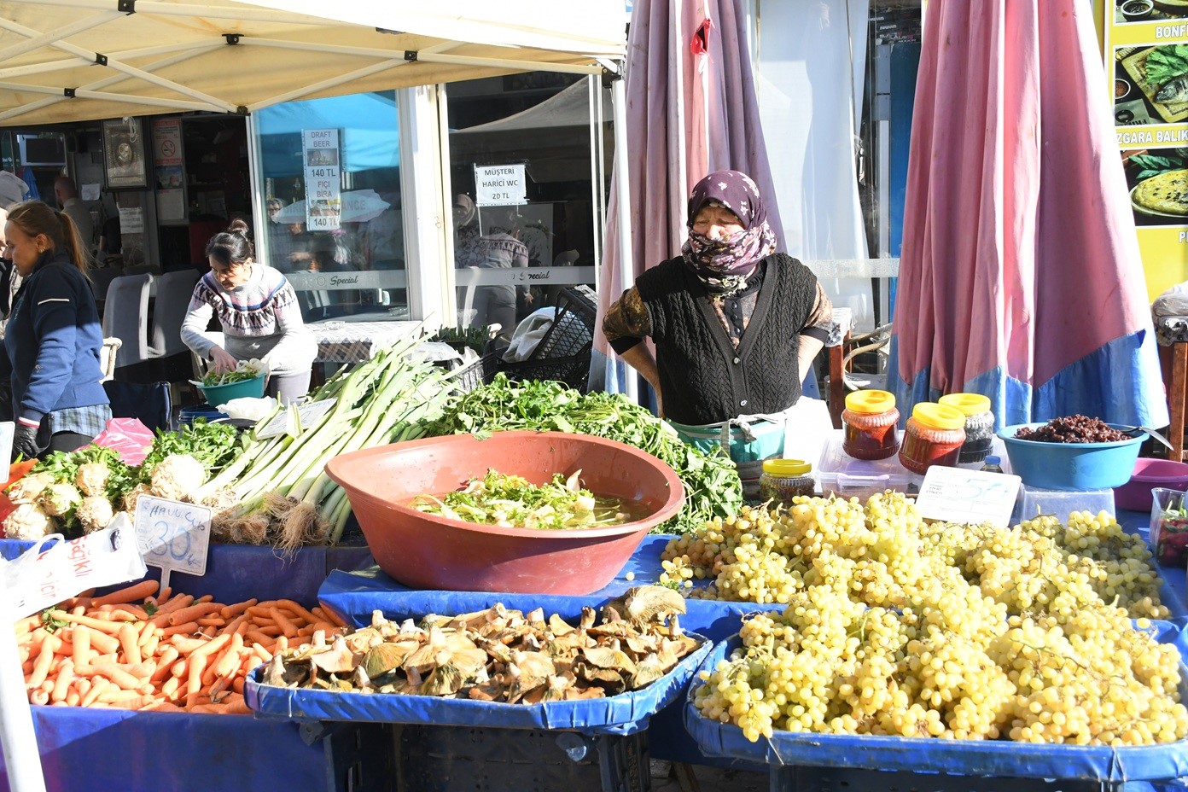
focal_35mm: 40
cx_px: 594
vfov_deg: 33.4
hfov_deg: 48.5
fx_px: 1320
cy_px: 396
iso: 1250
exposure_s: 1/1250
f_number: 7.1
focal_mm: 27
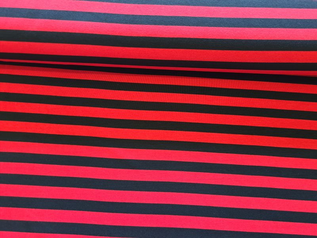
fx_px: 238
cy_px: 119
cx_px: 158
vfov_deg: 53.1
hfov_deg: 67.3
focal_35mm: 26
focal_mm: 5.4
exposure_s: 1/50
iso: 64
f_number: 1.8
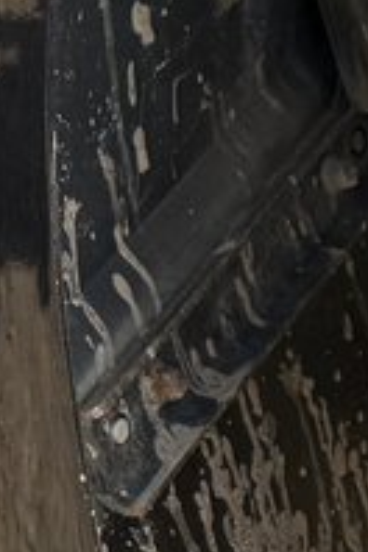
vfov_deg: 10.7
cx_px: 1602
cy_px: 464
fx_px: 2928
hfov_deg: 5.8
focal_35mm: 191
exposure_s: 1/2445
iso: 80
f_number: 1.78
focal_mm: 6.76
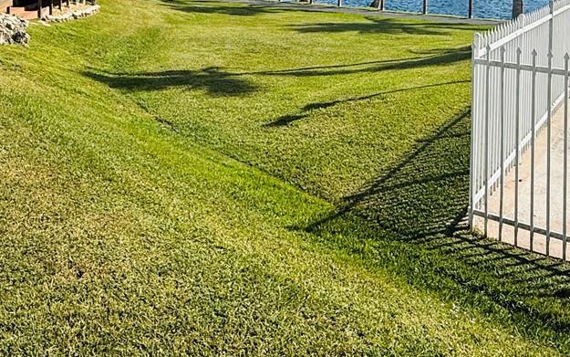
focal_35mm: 38
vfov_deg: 30.0
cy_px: -39
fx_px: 590
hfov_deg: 51.5
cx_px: 263
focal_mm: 2.22
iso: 50
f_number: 2.2
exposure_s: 1/2717
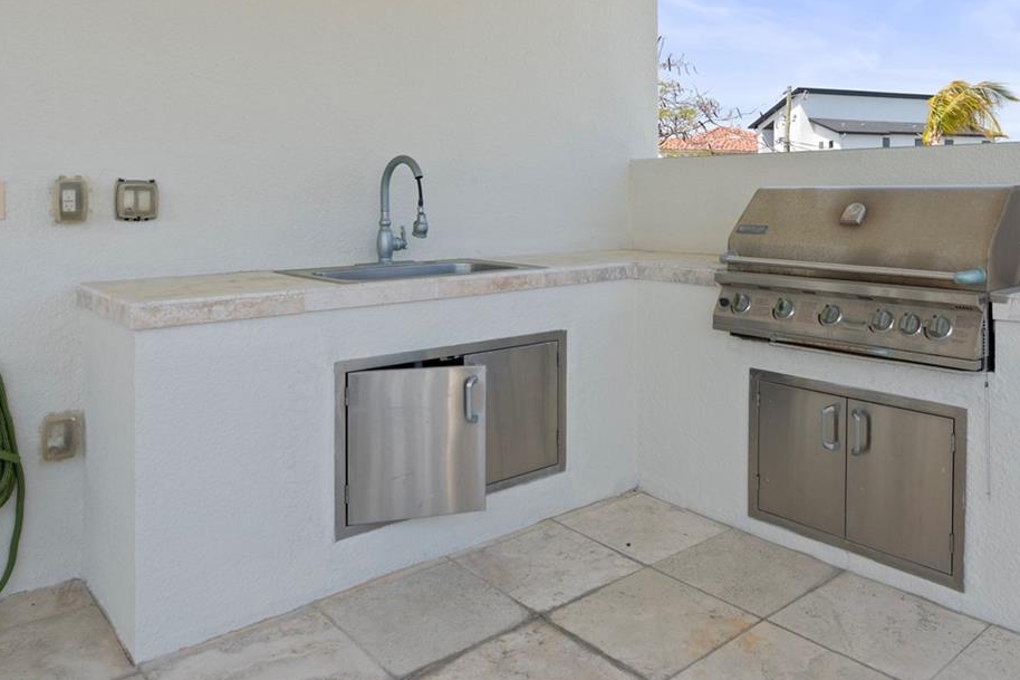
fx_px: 793
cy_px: 200
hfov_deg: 64.8
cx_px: 617
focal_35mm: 28
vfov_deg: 45.3
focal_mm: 16
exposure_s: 1/160
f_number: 8
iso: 320
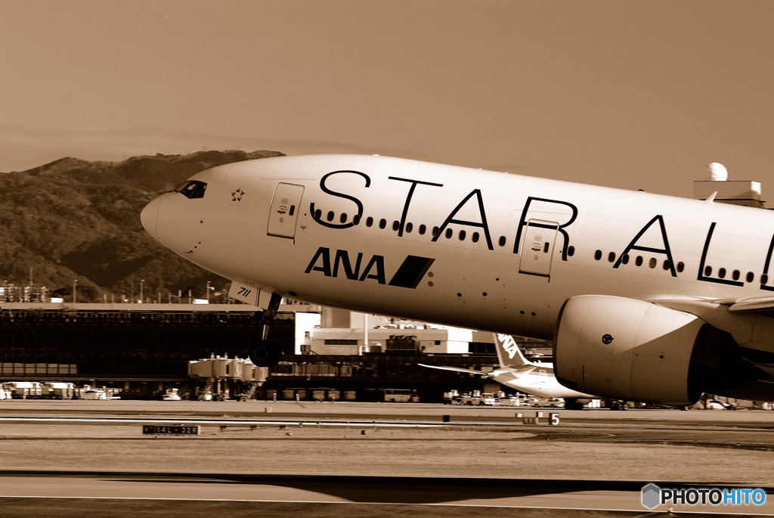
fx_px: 4692
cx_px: 387
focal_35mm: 218
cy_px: 259
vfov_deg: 6.3
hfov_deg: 9.4
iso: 400
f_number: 5.6
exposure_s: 1/750
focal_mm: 145
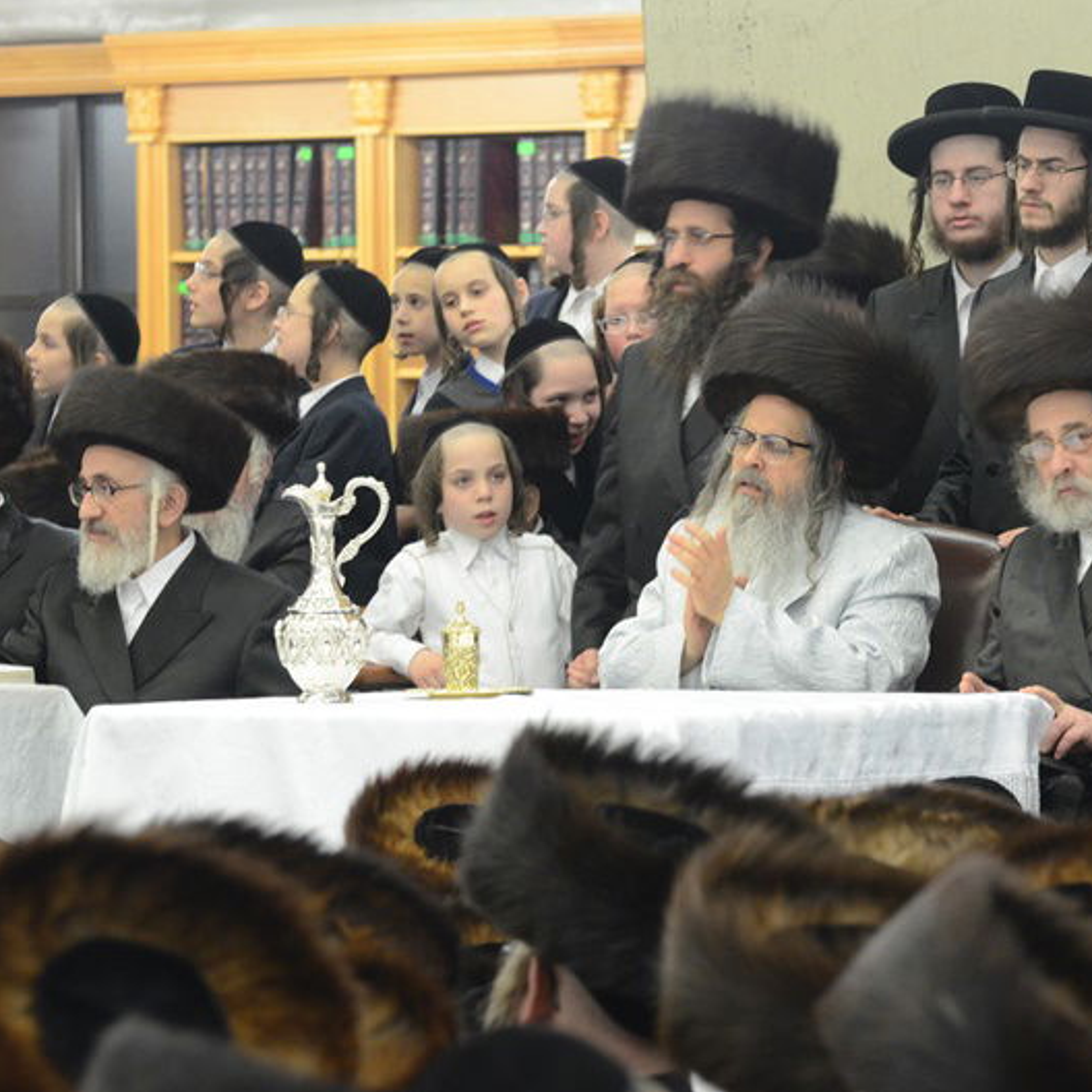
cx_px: 757
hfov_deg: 8.1
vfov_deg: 8.1
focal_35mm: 216
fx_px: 7709
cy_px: 546
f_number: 5.6
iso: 1600
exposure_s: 1/60
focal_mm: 112
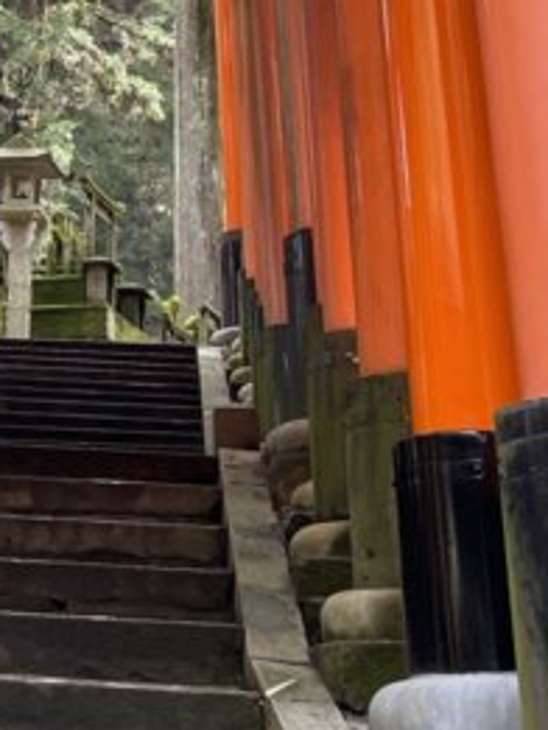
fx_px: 2151
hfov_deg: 14.1
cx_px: -123
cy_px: -95
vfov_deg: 18.4
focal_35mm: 102
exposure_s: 1/121
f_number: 1.6
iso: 80
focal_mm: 4.2
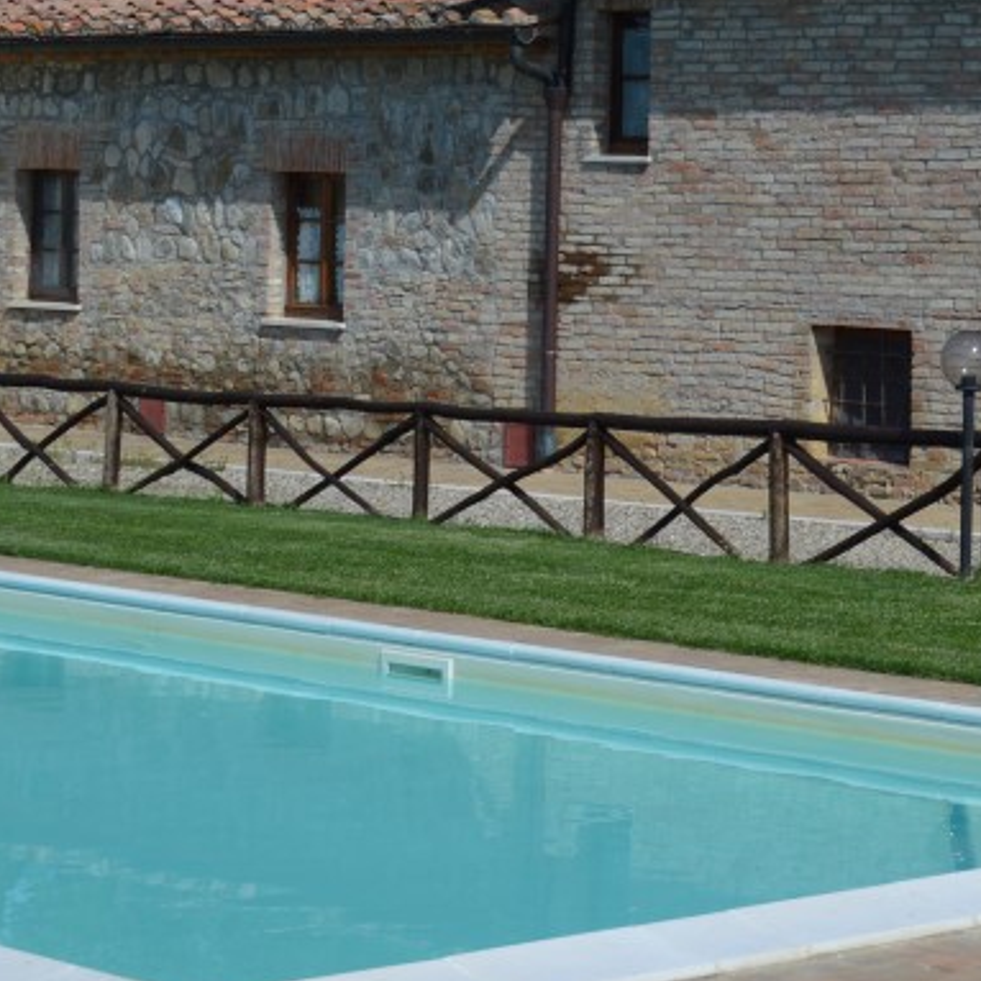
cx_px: 1169
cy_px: 105
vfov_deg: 14.0
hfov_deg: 13.8
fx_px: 3944
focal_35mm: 123
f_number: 9
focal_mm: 32
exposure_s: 1/320
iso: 100
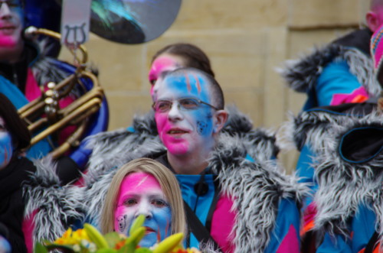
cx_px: 192
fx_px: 3185
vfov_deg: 4.6
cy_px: 126
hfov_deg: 6.9
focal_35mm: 300
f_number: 6.3
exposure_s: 1/250
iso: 400
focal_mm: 200
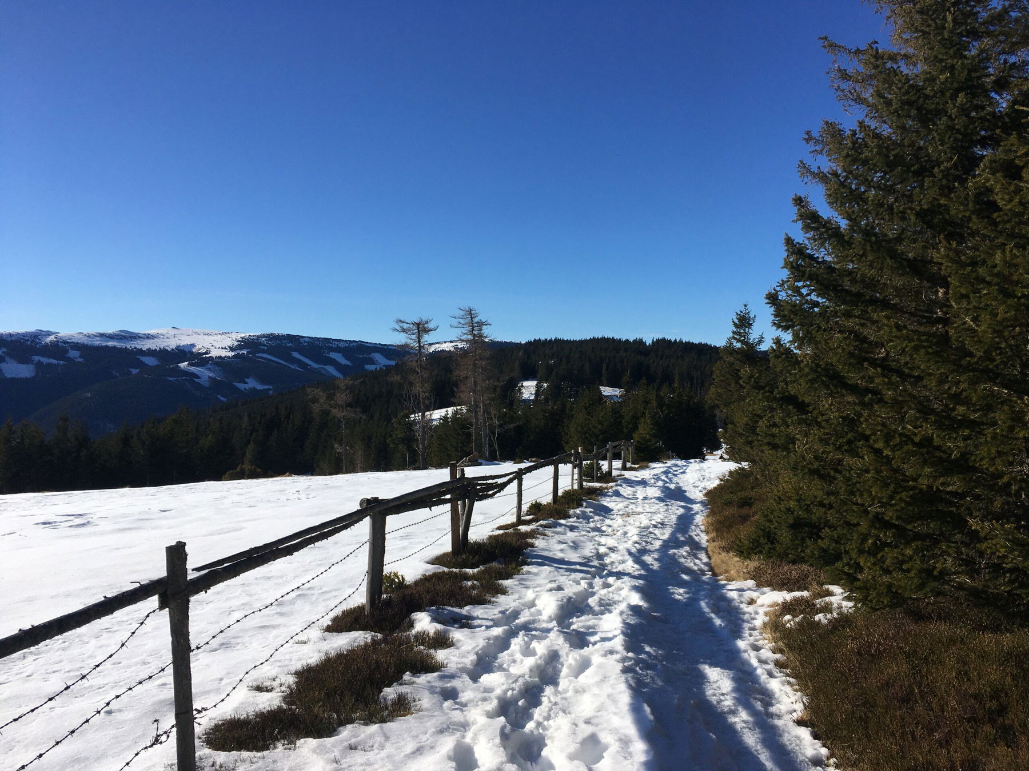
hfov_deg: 61.7
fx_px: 862
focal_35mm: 29
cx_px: 514
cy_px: 386
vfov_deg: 48.2
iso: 25
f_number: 2.2
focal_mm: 4.15
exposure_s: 1/4049
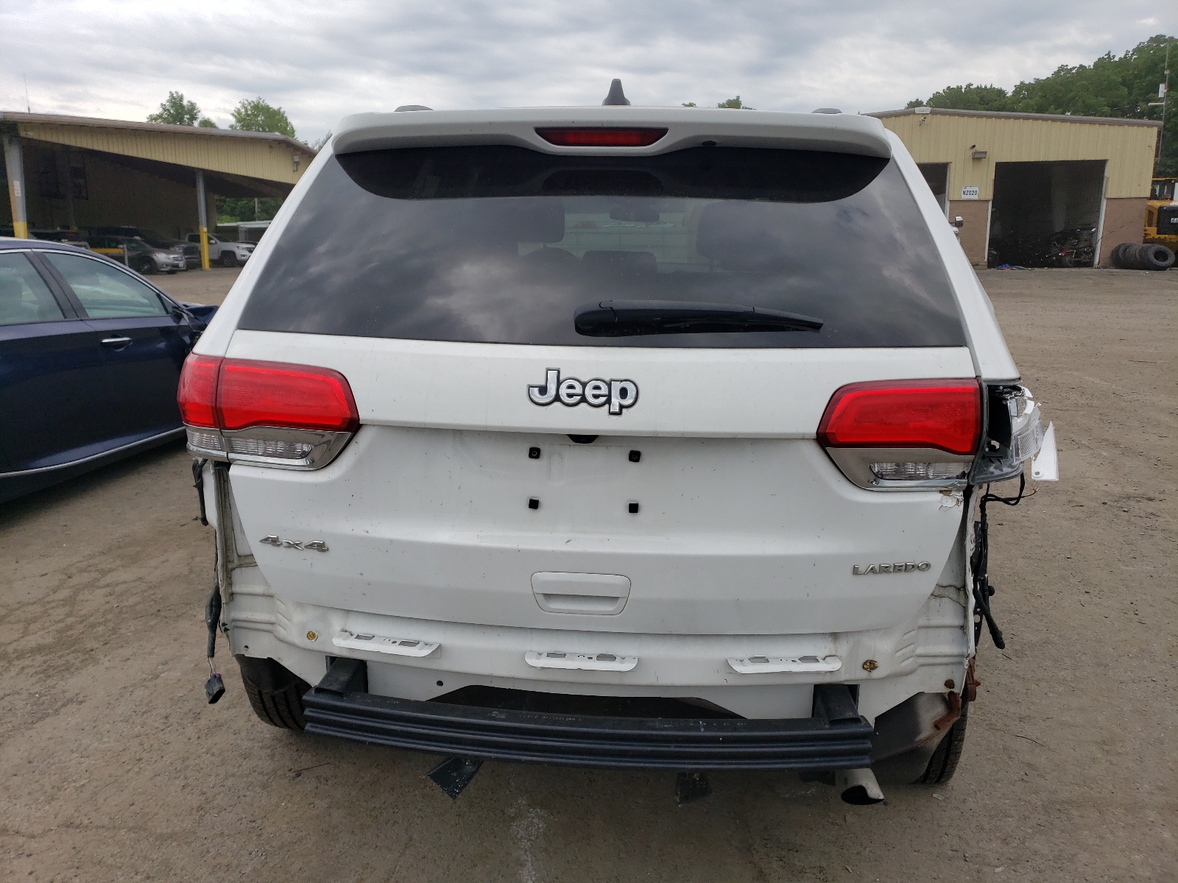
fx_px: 885
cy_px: 442
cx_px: 589
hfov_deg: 67.3
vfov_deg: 53.1
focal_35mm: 26
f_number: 1.5
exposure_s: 1/1429
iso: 50
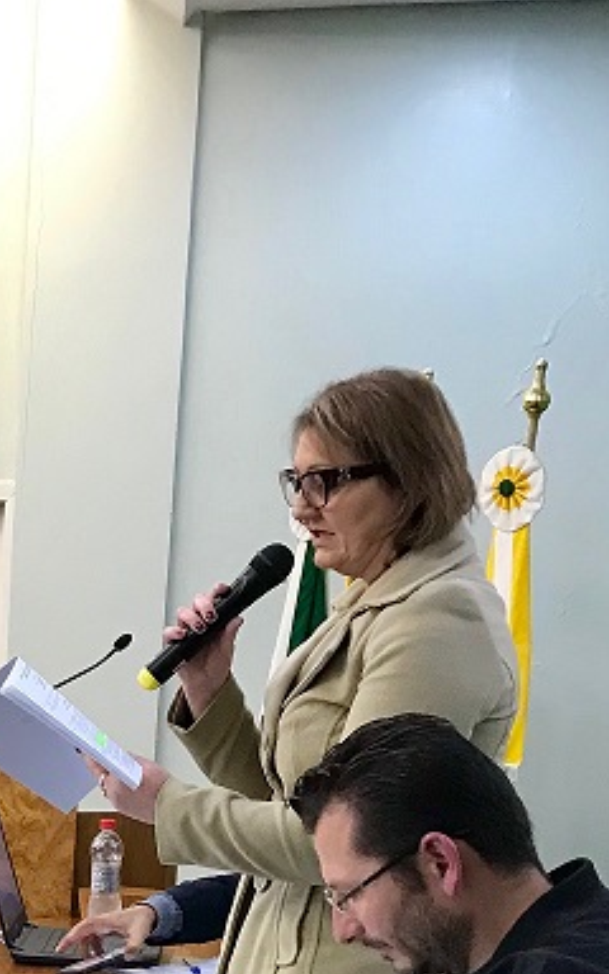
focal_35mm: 78
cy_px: 949
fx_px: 2071
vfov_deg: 25.3
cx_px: -254
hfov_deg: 15.6
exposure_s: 1/15
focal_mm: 3.99
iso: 50
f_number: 1.8
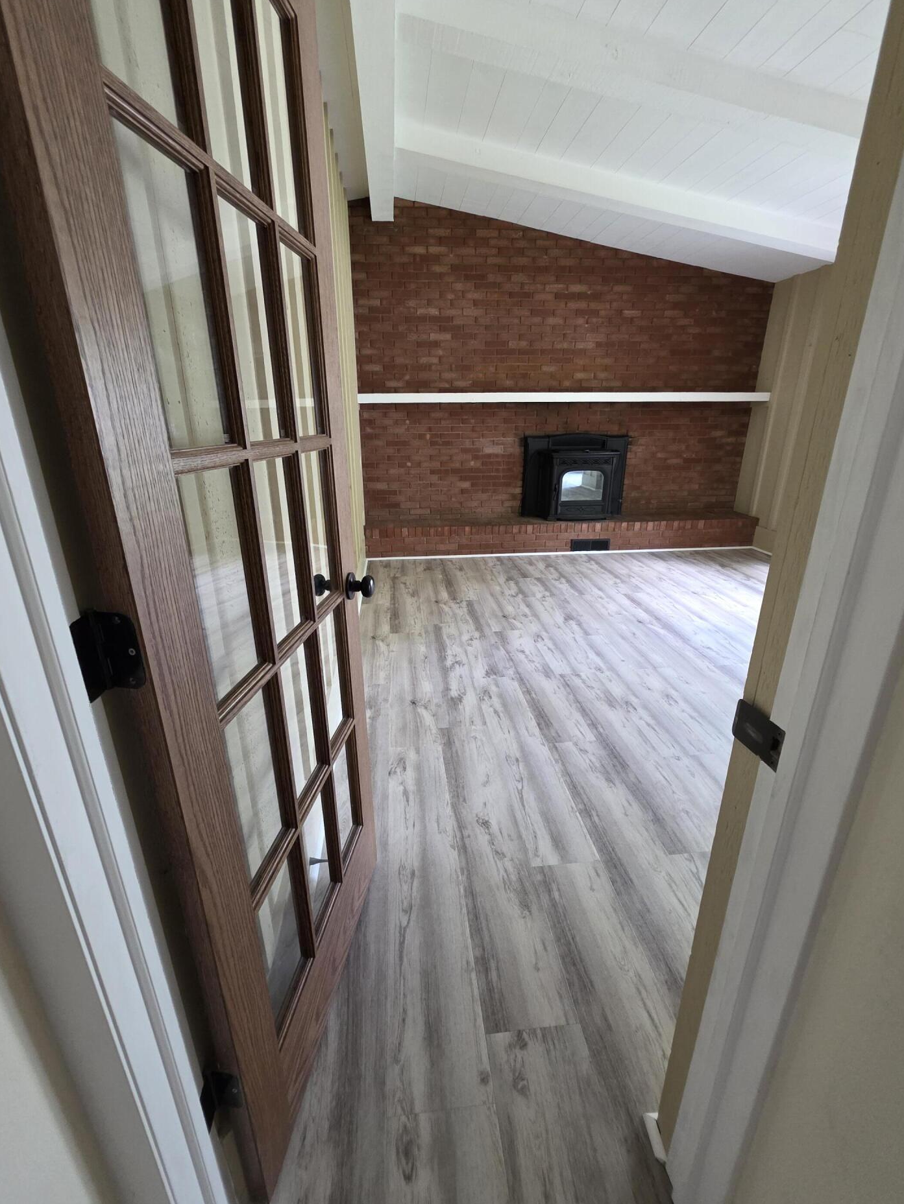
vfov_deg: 102.1
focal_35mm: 14
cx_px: 443
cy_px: 599
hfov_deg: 85.7
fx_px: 487
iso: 500
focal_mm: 2.2
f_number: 1.9
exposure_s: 1/60
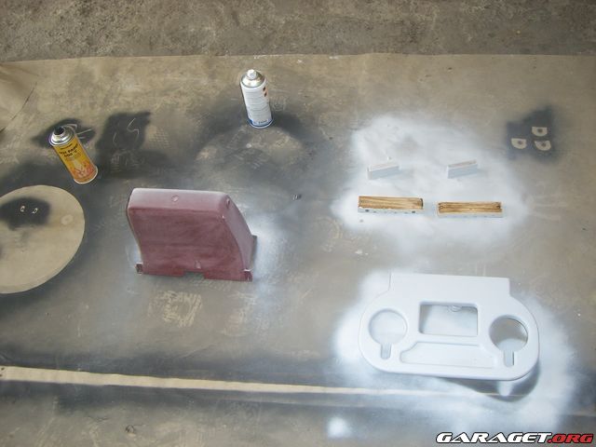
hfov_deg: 49.0
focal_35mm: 38
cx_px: 298
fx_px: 654
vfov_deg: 37.7
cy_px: 224
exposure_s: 1/60
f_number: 2.7
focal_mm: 6.2
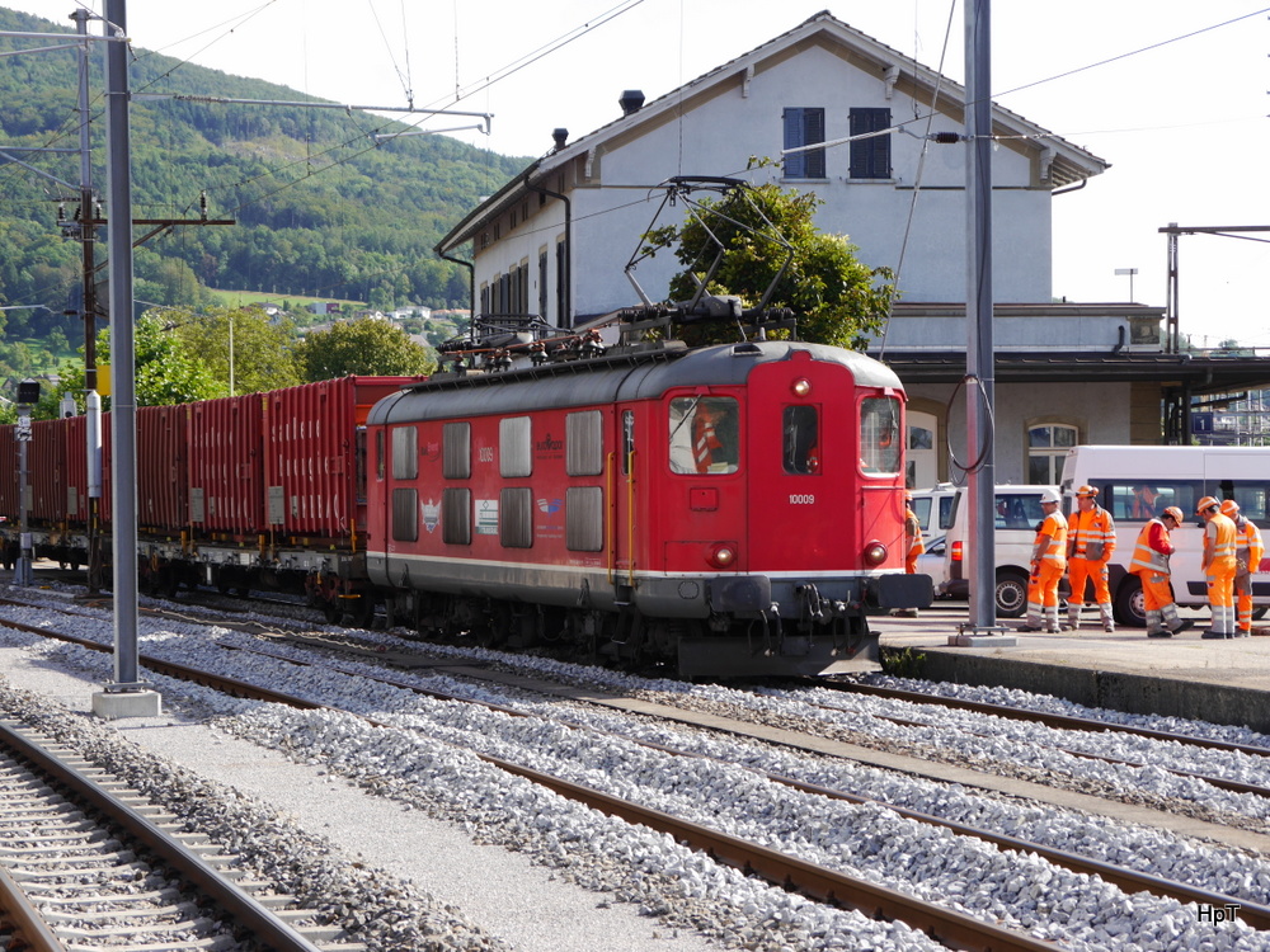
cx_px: 635
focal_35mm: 84
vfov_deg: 17.6
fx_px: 3082
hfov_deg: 23.3
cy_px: 476
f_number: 7.1
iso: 160
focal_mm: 42
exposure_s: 1/200
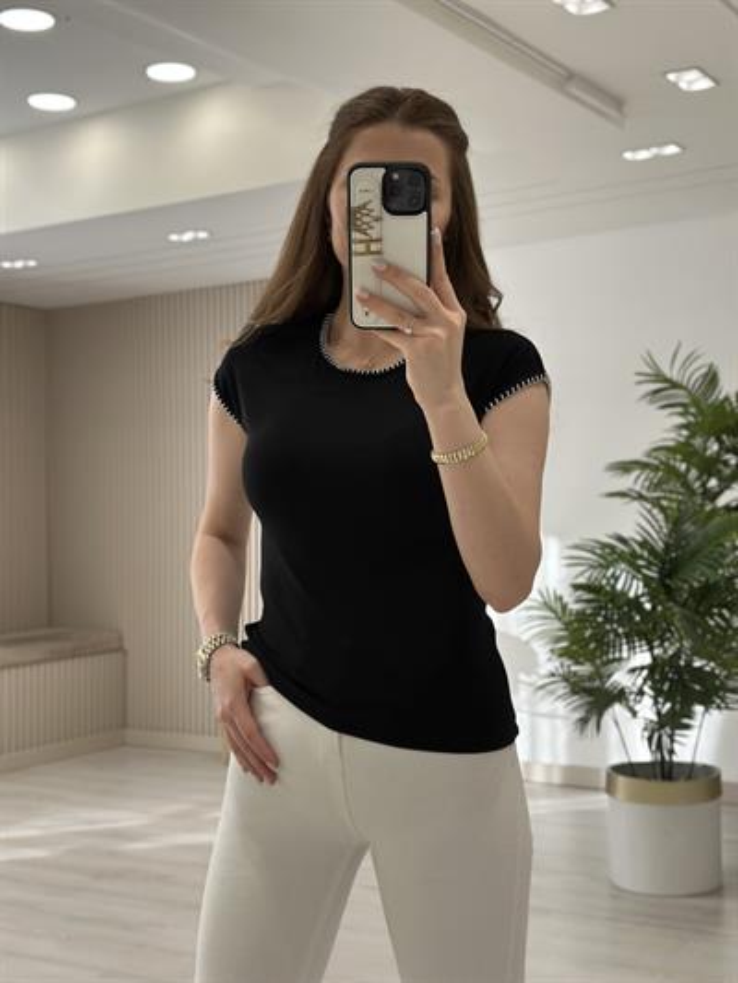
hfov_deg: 30.3
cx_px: 369
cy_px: 492
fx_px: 1364
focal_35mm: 48
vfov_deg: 39.6
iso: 80
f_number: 1.78
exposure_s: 1/332
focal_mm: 6.86
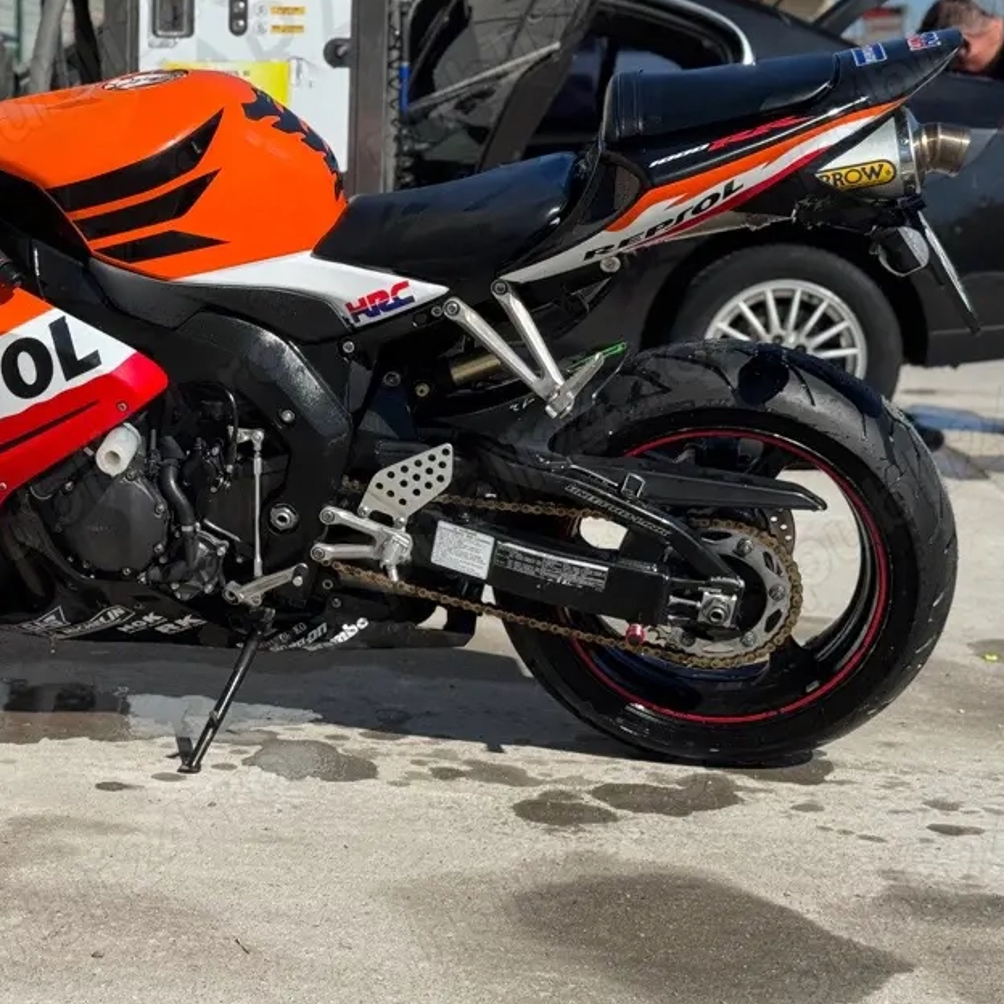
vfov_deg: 25.4
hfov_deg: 25.0
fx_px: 2231
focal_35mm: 68
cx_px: 225
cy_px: 475
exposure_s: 1/4608
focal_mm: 6.76
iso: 64
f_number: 1.78
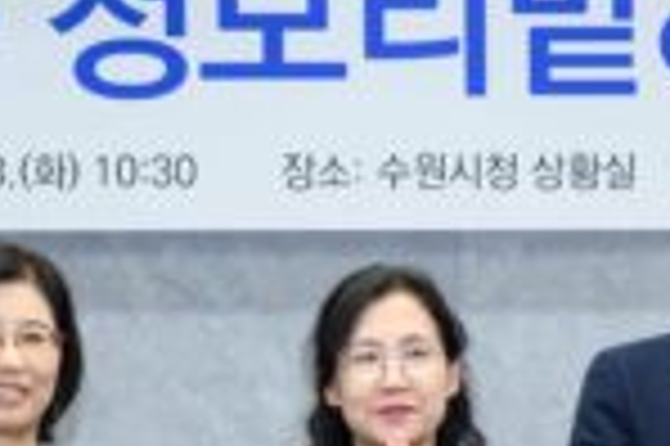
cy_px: 712
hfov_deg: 7.8
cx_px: 827
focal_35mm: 262
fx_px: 4871
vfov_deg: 5.2
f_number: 6.3
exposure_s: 1/160
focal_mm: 56
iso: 1100
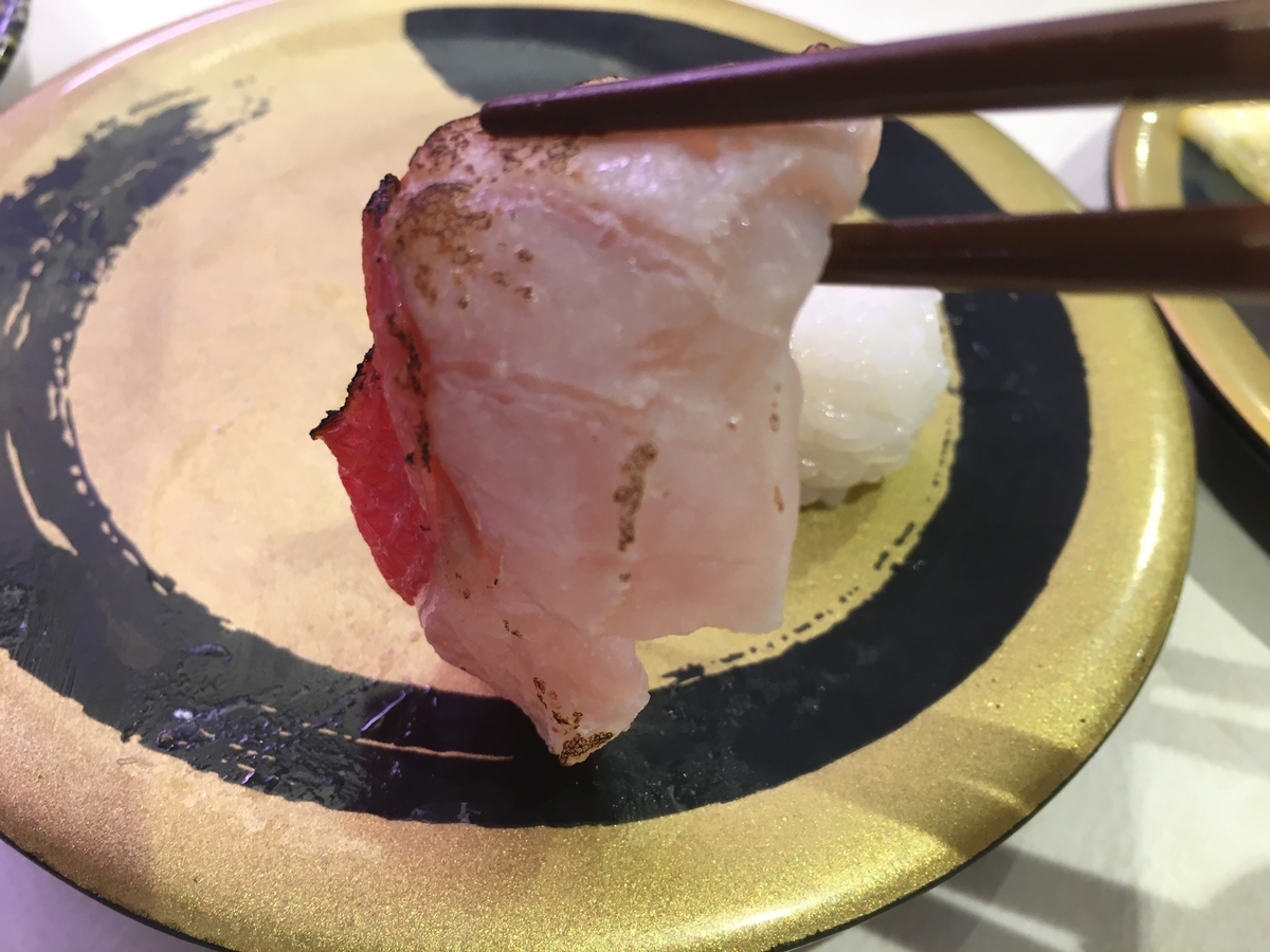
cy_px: 476
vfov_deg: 48.2
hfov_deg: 61.7
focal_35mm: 29
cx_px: 635
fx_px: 1064
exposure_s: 1/33
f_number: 2.2
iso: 100
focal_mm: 4.15
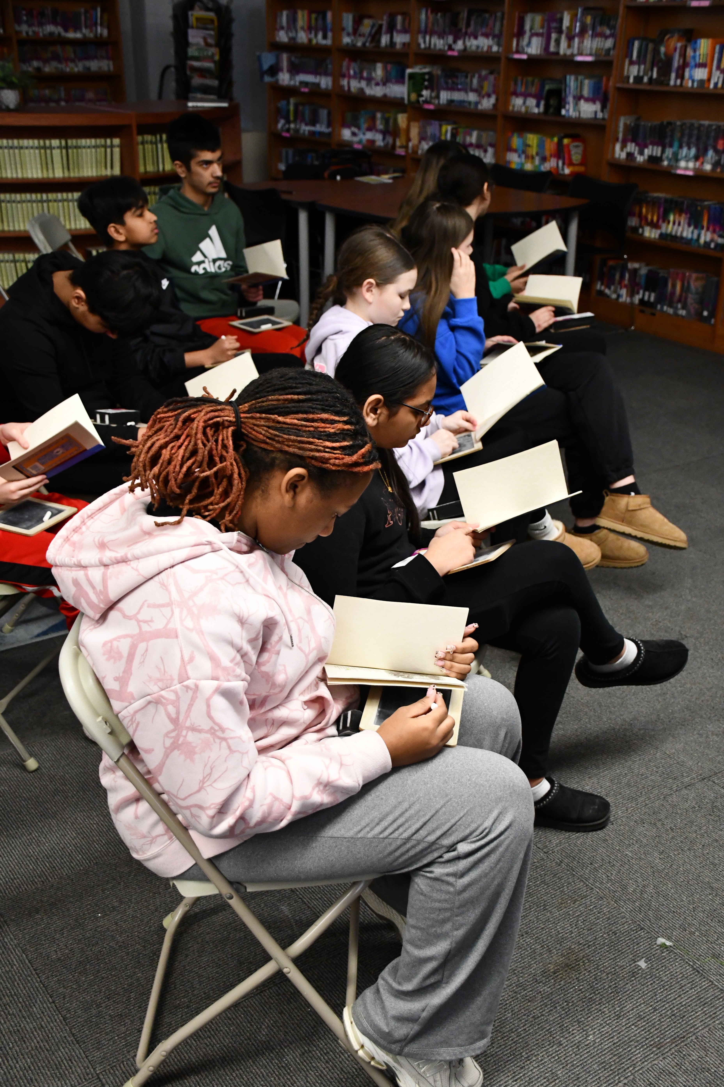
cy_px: 544
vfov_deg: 49.6
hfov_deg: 34.2
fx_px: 1176
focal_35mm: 39
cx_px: 362
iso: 3200
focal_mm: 26
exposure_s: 1/100
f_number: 3.8
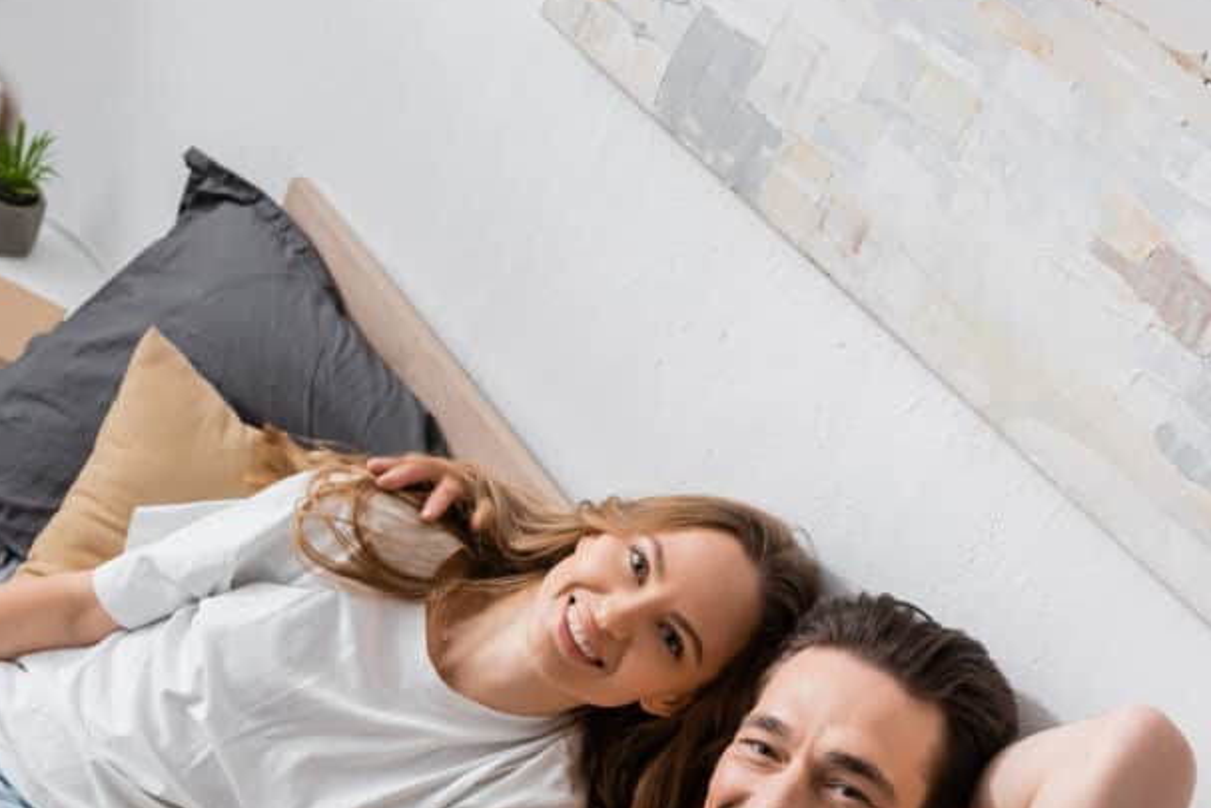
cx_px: 415
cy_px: 667
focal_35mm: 59
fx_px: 1985
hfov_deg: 33.7
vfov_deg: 22.6
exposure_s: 1/200
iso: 250
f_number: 4
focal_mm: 35
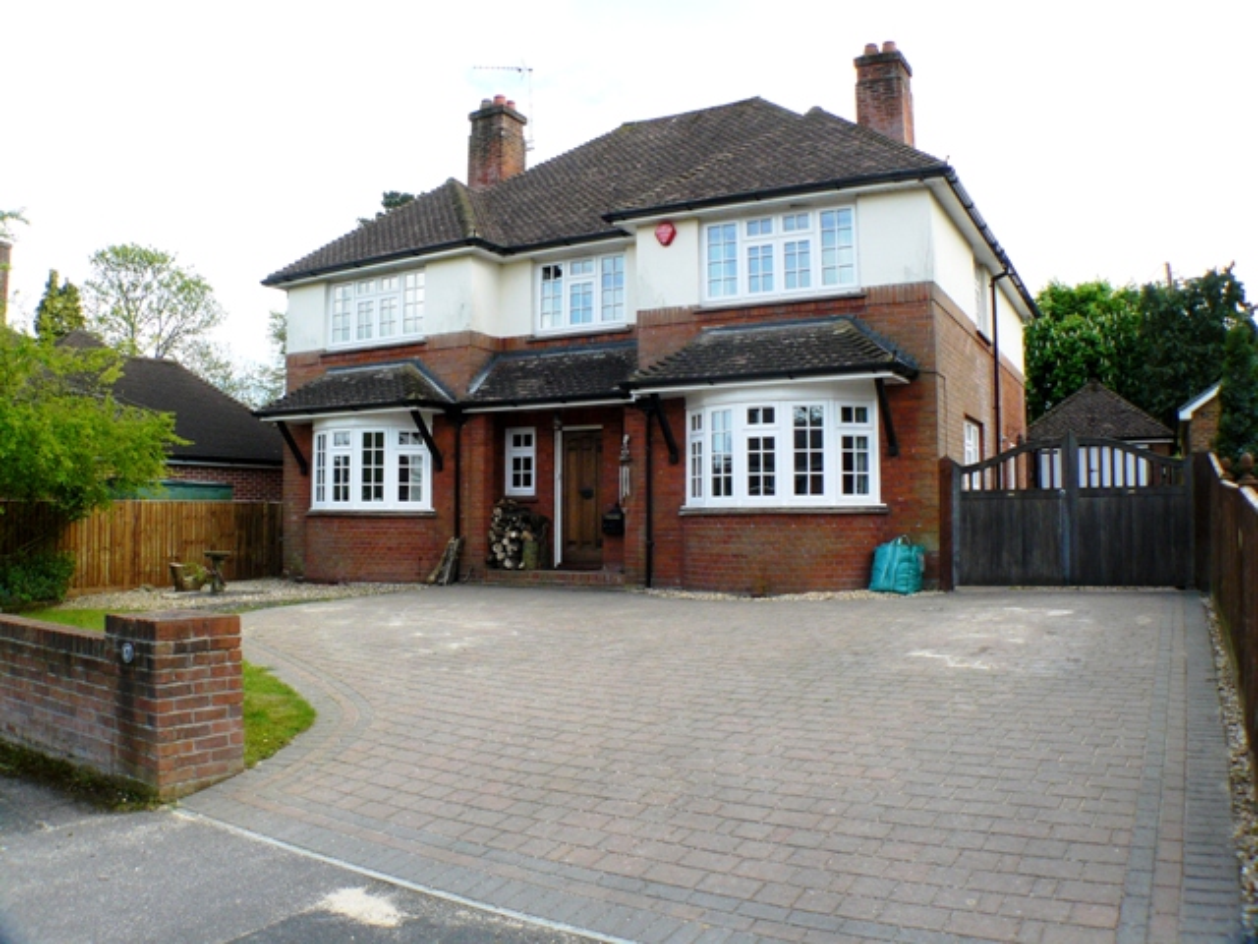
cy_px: 472
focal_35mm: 36
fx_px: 1308
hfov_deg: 51.4
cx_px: 629
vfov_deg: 39.7
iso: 100
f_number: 4.5
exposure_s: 1/200
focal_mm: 6
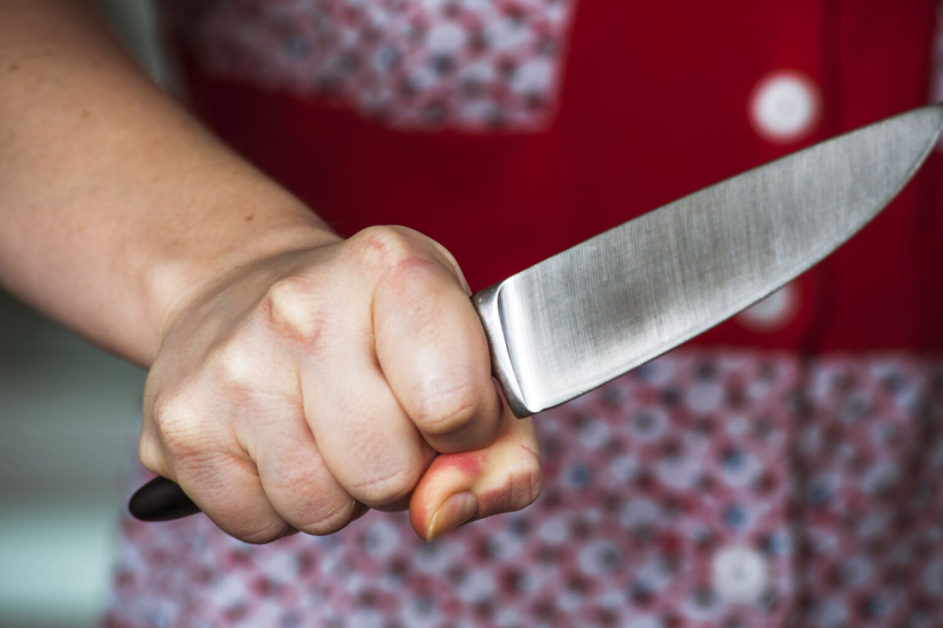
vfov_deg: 6.5
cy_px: 309
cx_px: 489
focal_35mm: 212
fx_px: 5550
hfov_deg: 9.7
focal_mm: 200
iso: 100
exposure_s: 1/50
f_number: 8
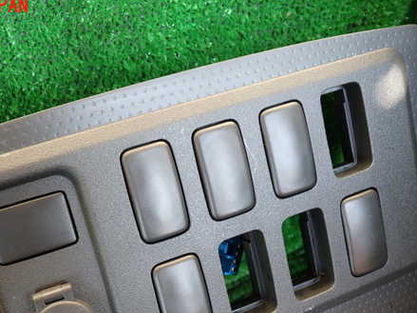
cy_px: 208
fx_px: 494
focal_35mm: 41
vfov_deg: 34.8
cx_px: 141
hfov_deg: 45.1
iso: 160
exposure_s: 1/60
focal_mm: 5.4
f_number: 2.3
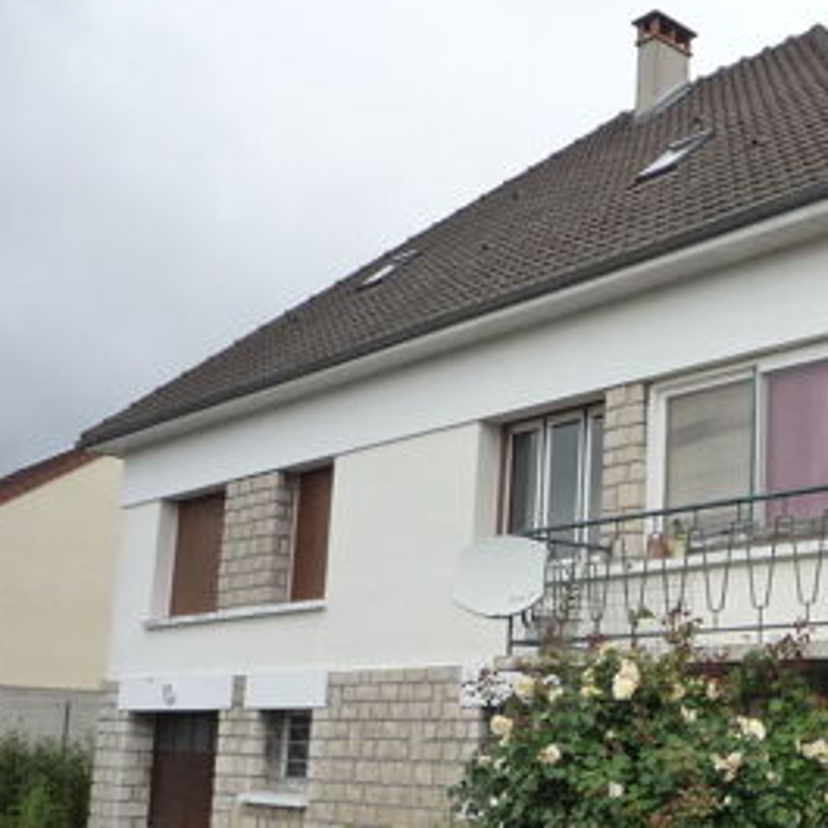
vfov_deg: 35.0
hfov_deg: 33.7
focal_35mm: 48
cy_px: 547
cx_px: 728
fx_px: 1299
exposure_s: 1/500
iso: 160
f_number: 4
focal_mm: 4.4
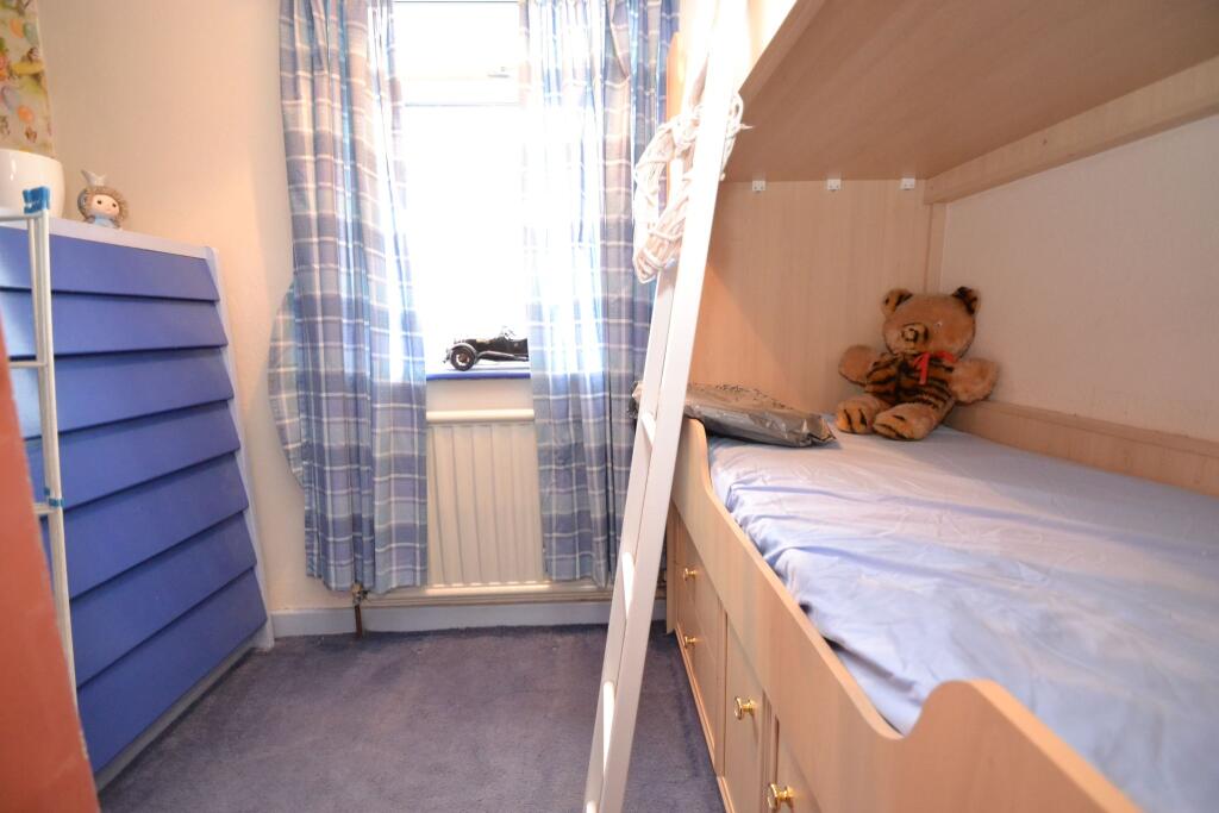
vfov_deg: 77.3
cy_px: 406
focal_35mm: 15
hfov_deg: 100.4
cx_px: 610
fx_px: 508
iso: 2800
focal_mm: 10
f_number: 3.5
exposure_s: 1/60
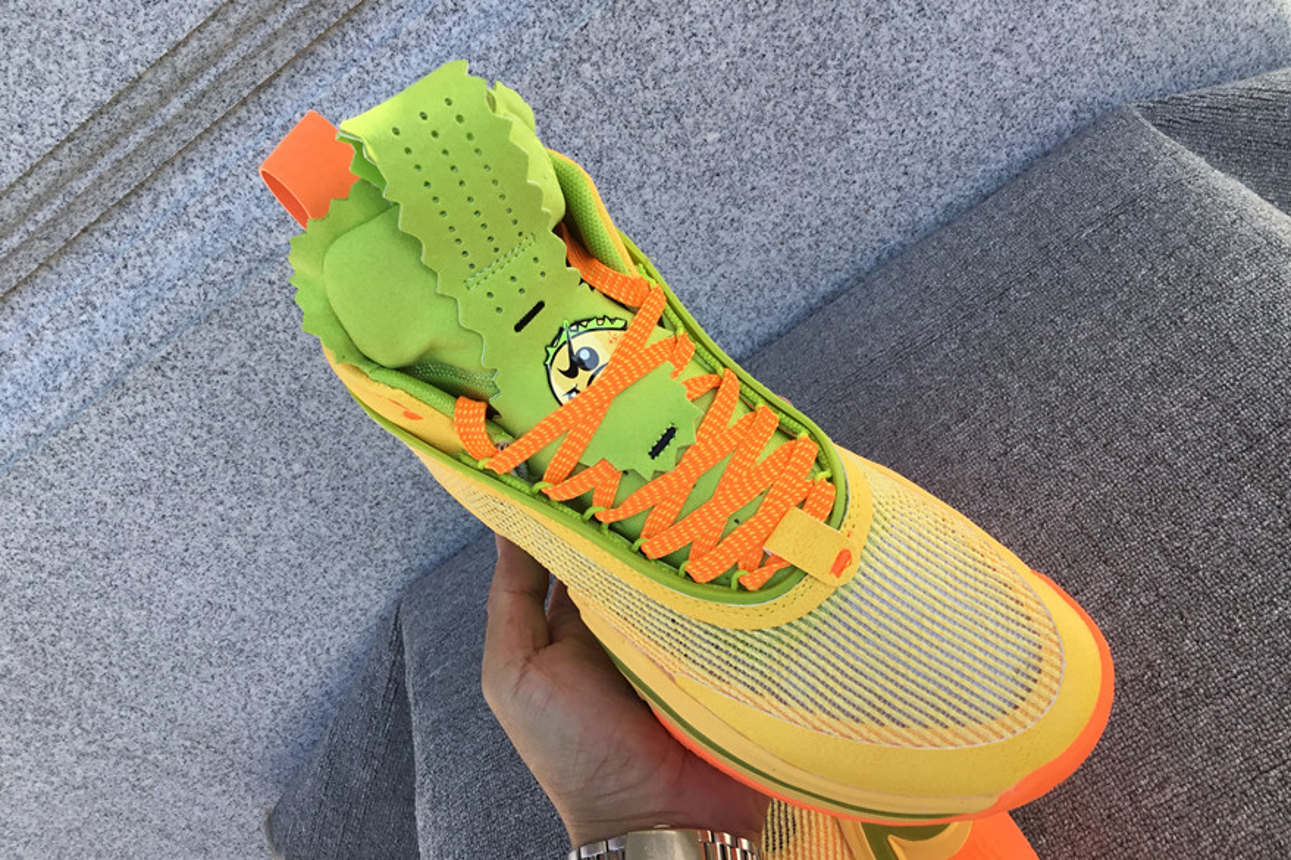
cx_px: 648
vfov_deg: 40.0
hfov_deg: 57.2
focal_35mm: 33
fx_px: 1183
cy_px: 451
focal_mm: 3.3
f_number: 2.4
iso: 25
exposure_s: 1/382
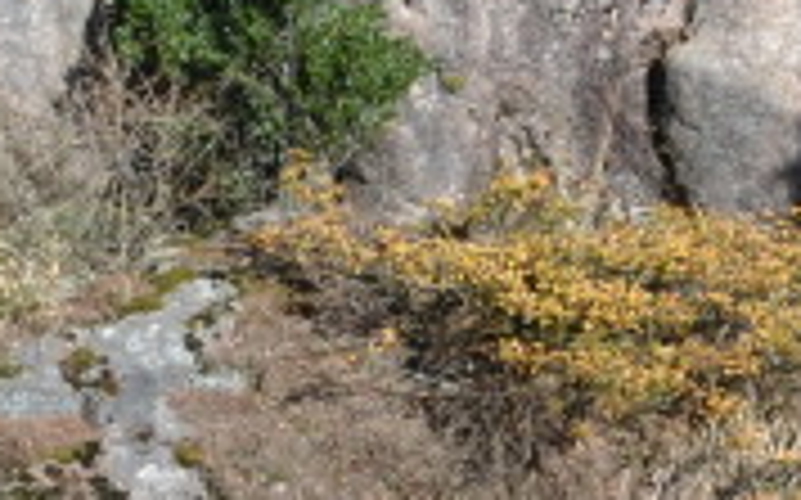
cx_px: 1426
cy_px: -547
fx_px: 3447
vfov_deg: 7.9
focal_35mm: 158
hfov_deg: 12.2
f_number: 6.3
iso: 100
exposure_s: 1/160
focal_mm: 18
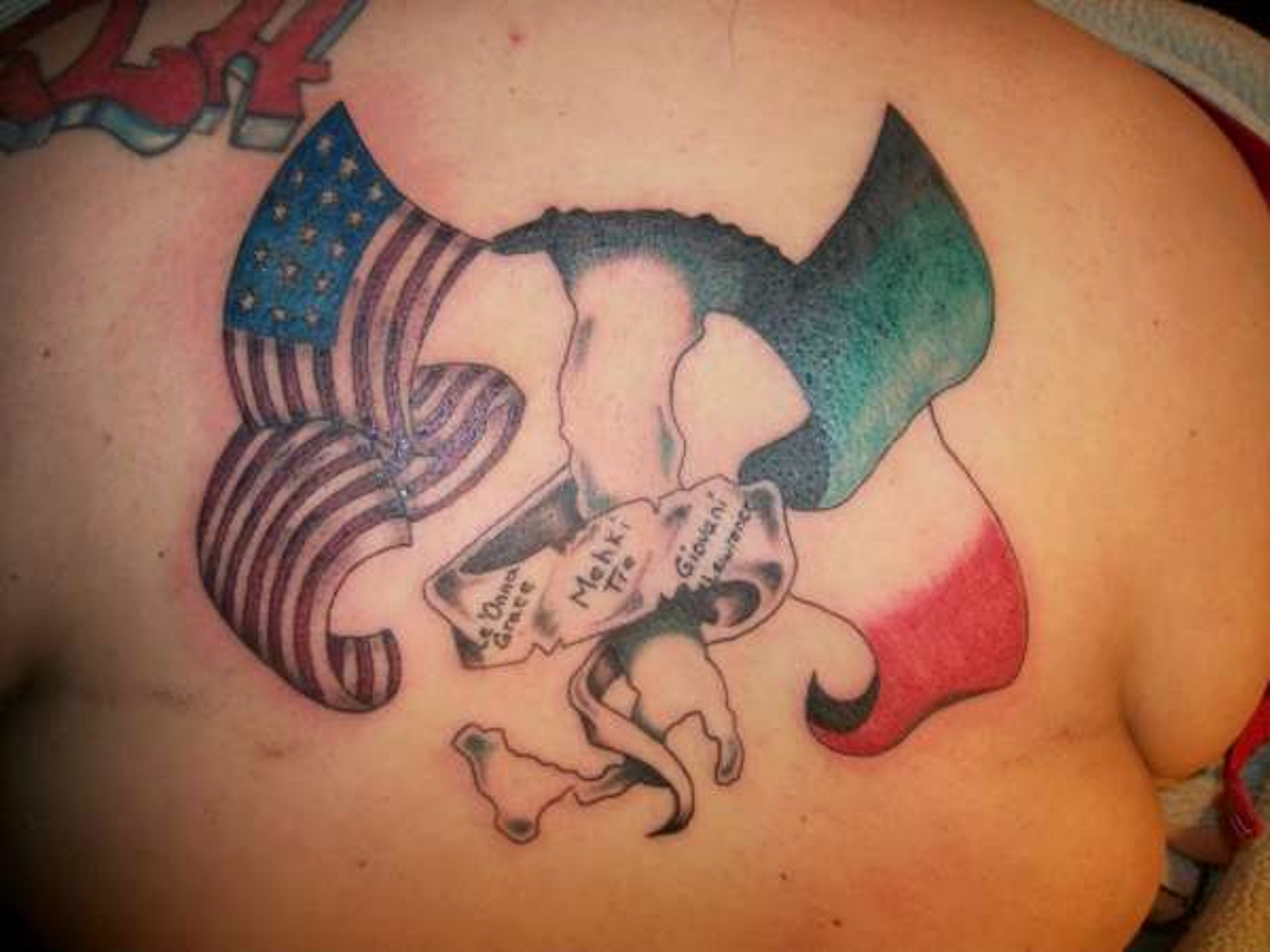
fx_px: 1174
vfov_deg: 44.2
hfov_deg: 56.8
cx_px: 635
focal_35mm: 32
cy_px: 476
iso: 160
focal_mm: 5.7
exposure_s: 1/30
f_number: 2.9
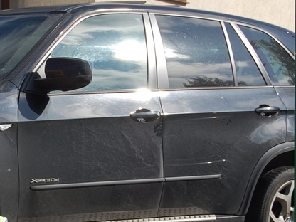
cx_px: -1
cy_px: 146
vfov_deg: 9.1
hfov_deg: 12.0
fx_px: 1394
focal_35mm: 163
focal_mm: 46
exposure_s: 1/500
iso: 200
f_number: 9
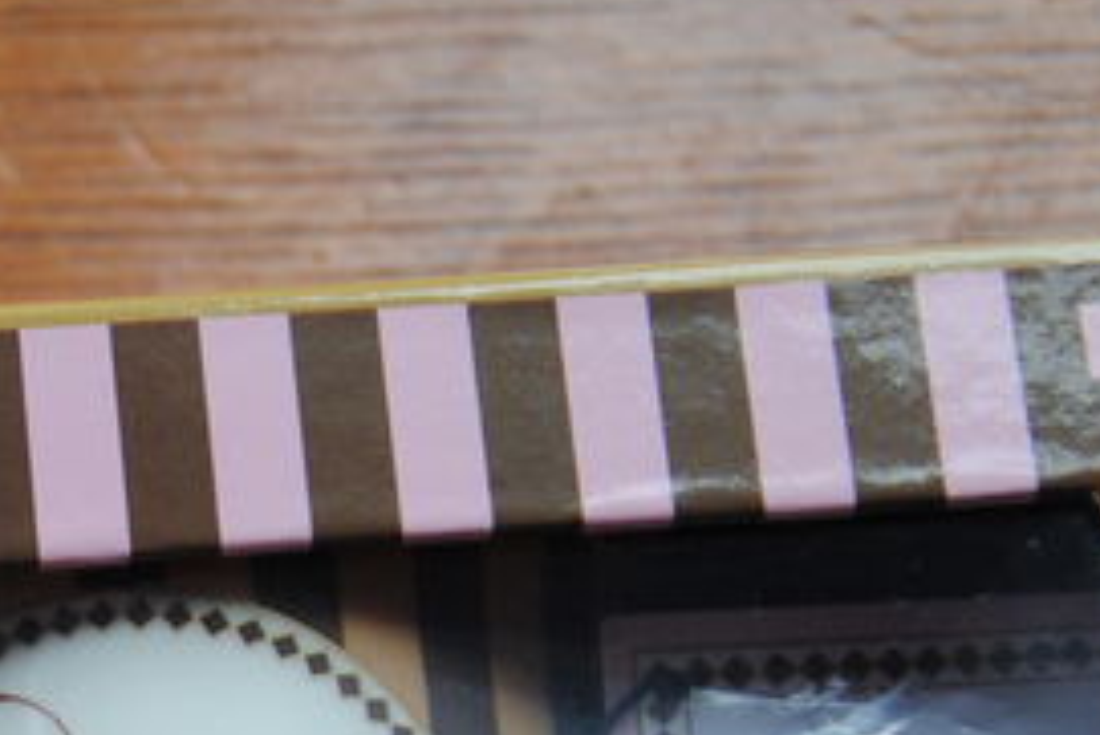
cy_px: 1038
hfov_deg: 10.4
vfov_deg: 7.0
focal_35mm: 194
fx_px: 5926
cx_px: -386
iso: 200
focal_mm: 35
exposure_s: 1/80
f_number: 4.5
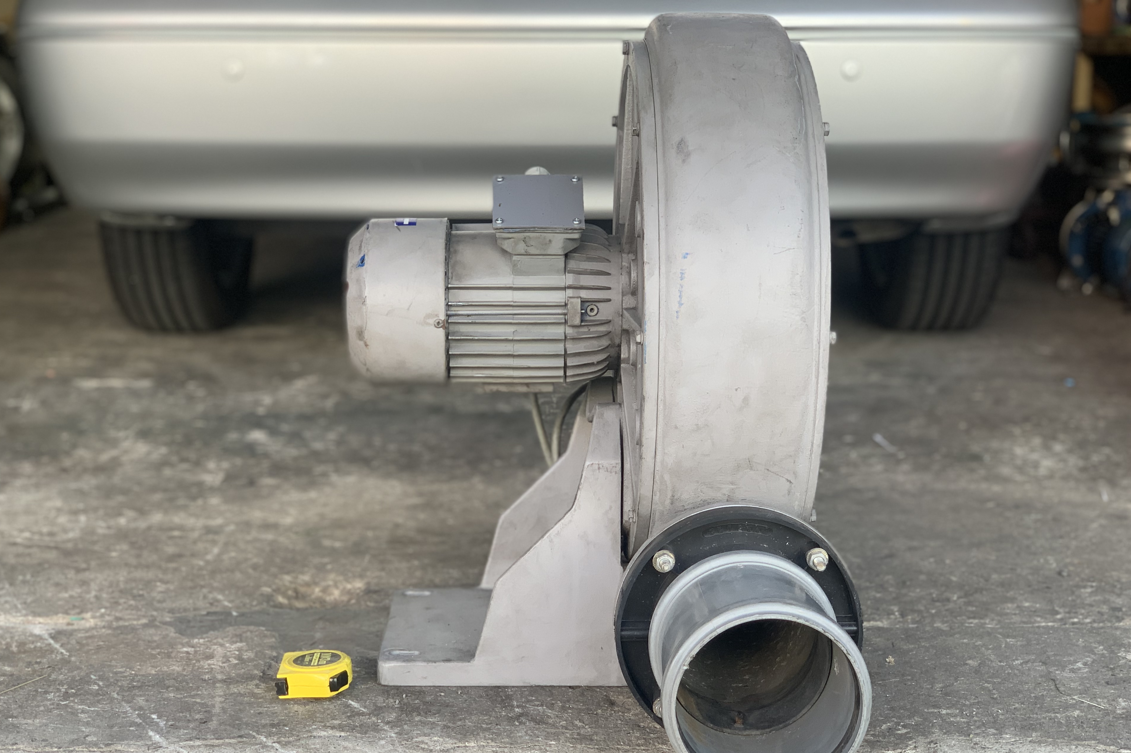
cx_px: 550
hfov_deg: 35.1
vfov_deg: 23.7
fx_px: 1790
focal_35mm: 57
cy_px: 445
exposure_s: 1/122
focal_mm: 6
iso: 40
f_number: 2.4
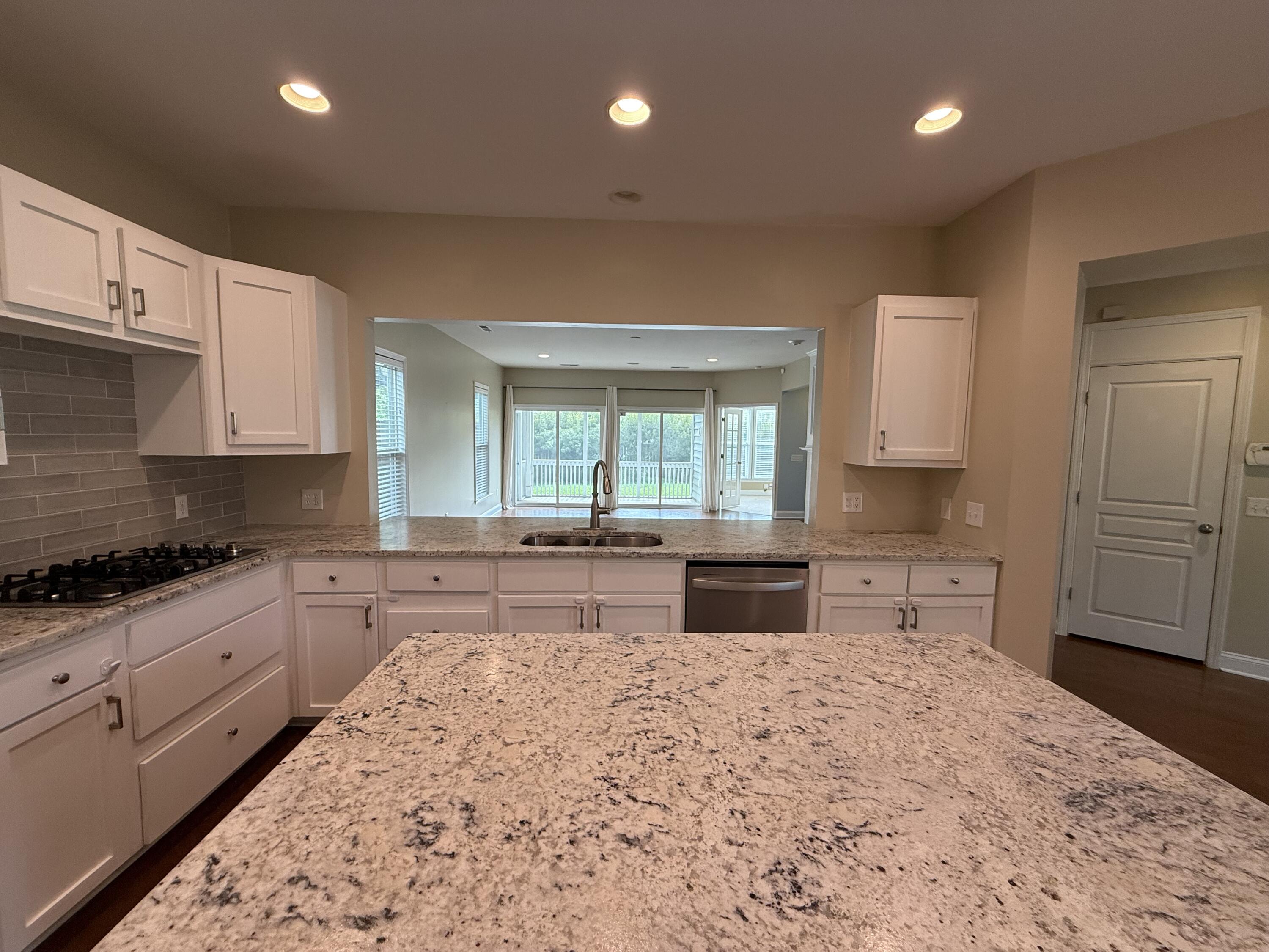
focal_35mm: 14
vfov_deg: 85.7
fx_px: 513
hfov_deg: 102.1
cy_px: 476
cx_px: 634
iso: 160
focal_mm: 2.22
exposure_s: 1/120
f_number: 2.2
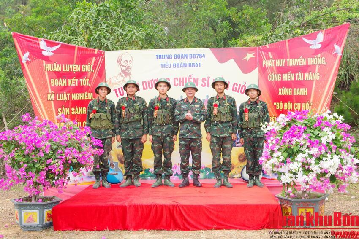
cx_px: 180
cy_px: 120
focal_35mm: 42
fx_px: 419
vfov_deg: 31.9
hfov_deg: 46.4
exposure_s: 1/100
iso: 800
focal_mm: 28
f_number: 9
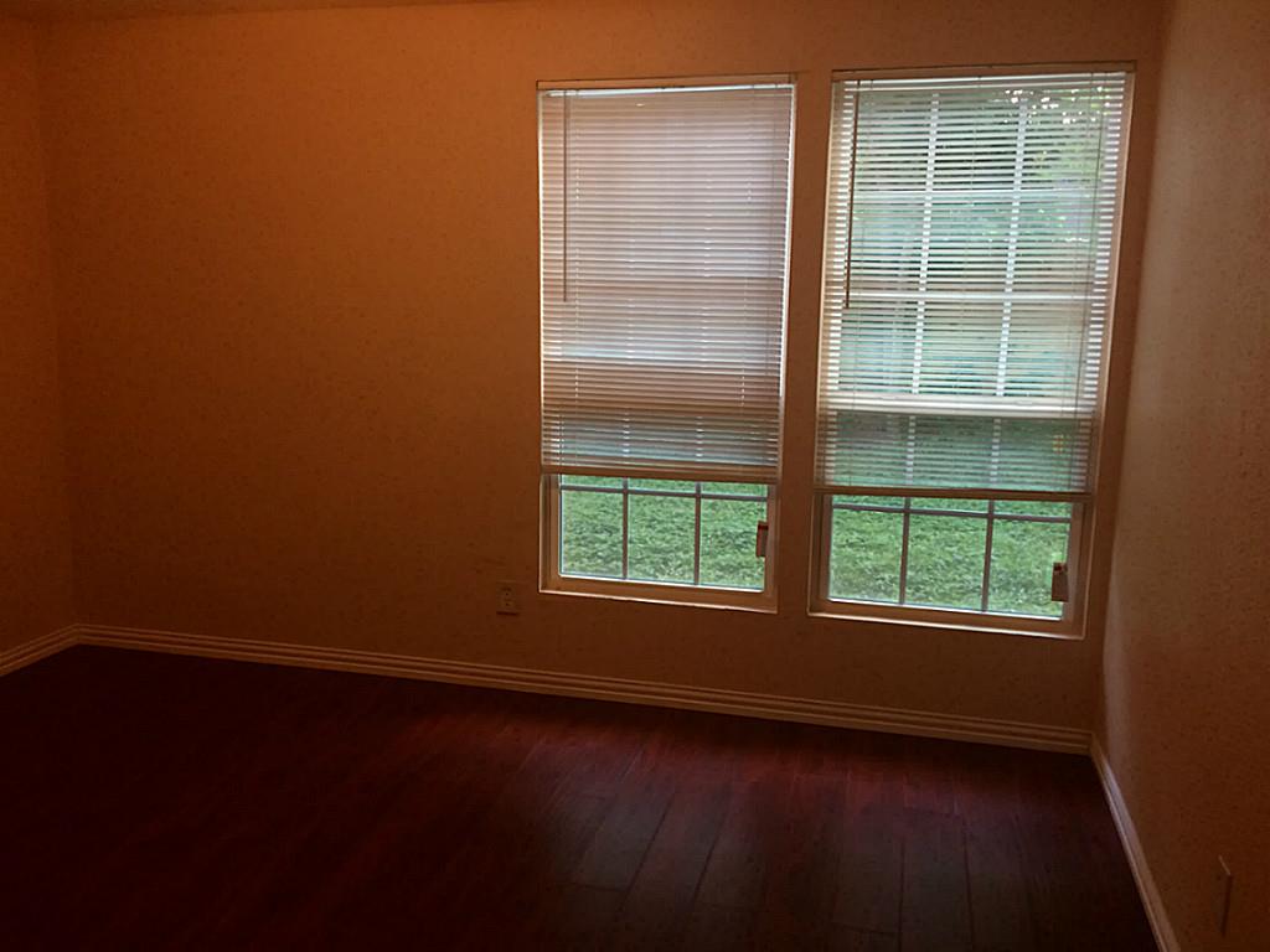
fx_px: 1064
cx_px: 635
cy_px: 476
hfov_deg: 61.7
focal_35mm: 29
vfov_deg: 48.2
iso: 125
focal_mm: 4.15
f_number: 2.2
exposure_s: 1/30
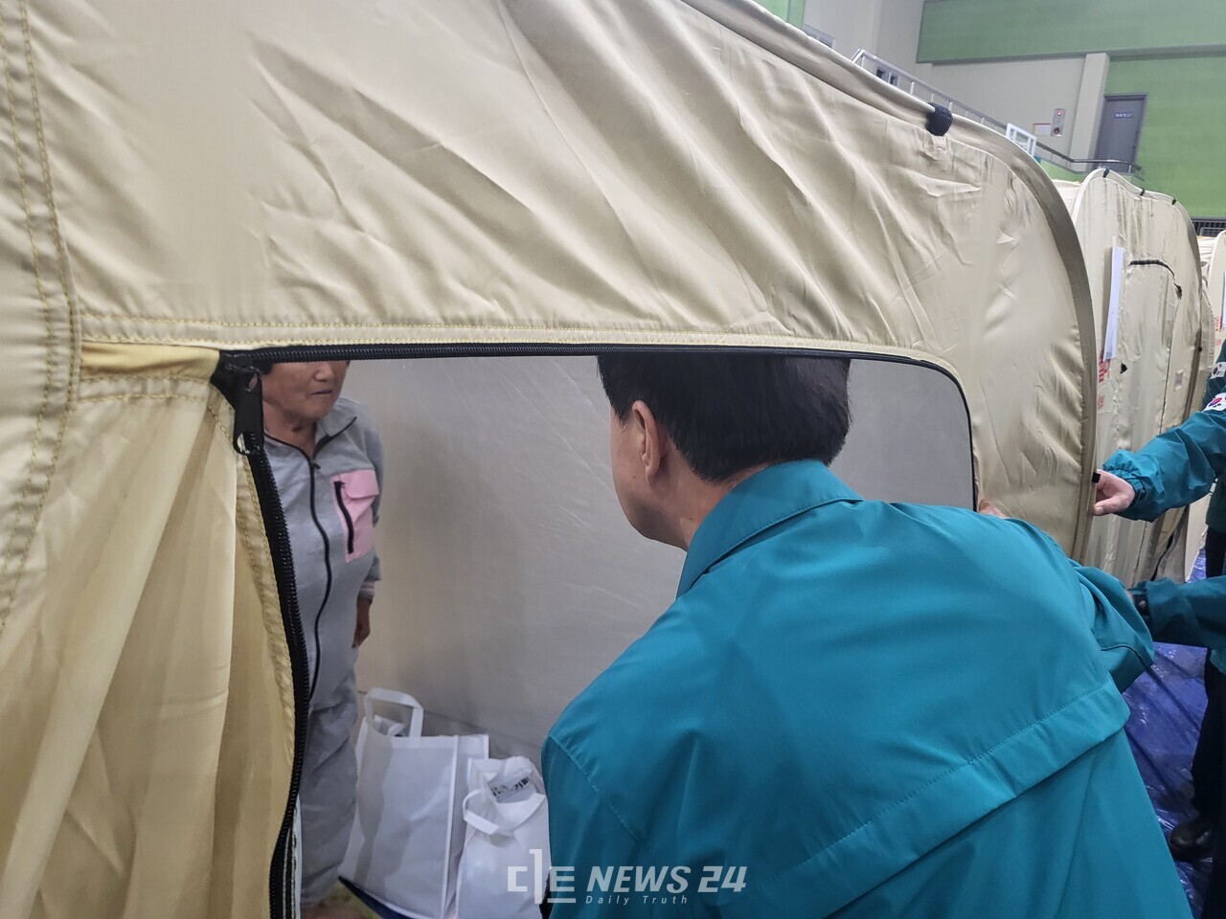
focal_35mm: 26
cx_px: 613
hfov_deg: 67.3
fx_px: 921
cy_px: 460
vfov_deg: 53.1
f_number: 1.8
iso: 250
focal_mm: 4.25
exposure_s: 1/40
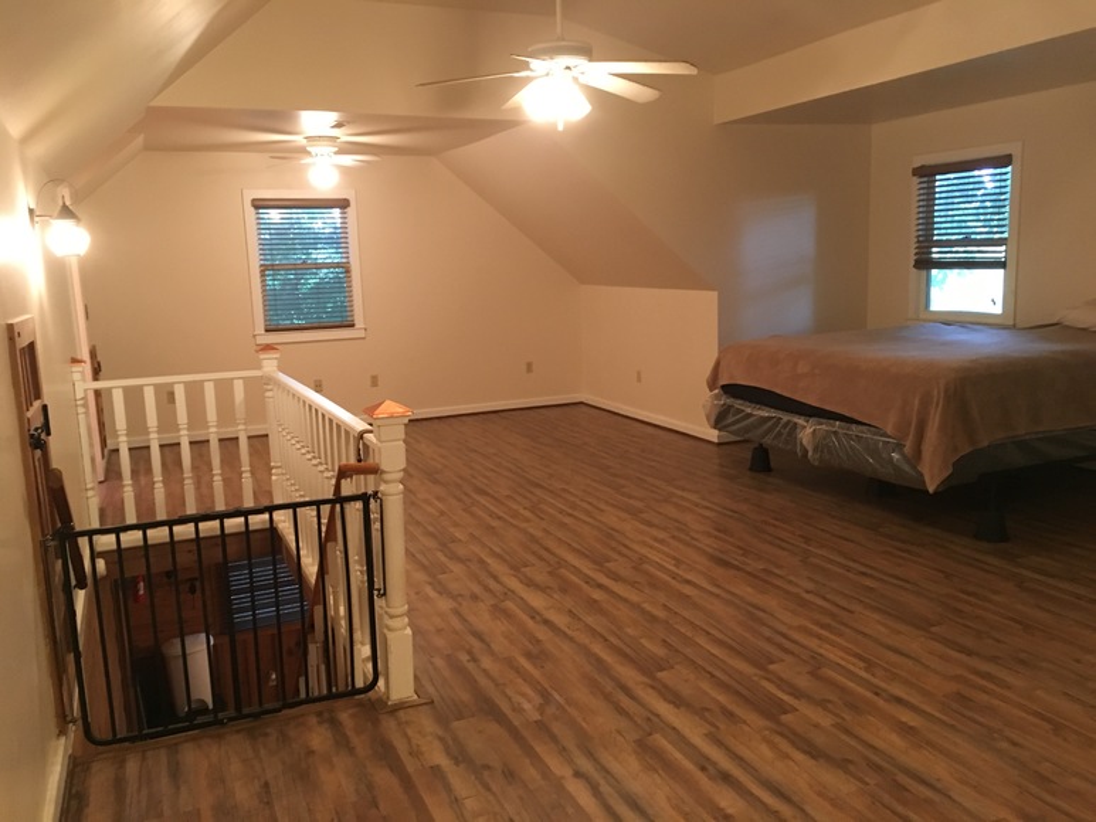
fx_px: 918
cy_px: 411
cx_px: 548
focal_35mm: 29
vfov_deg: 48.2
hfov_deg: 61.7
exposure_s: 1/15
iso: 200
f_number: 2.2
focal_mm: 4.15
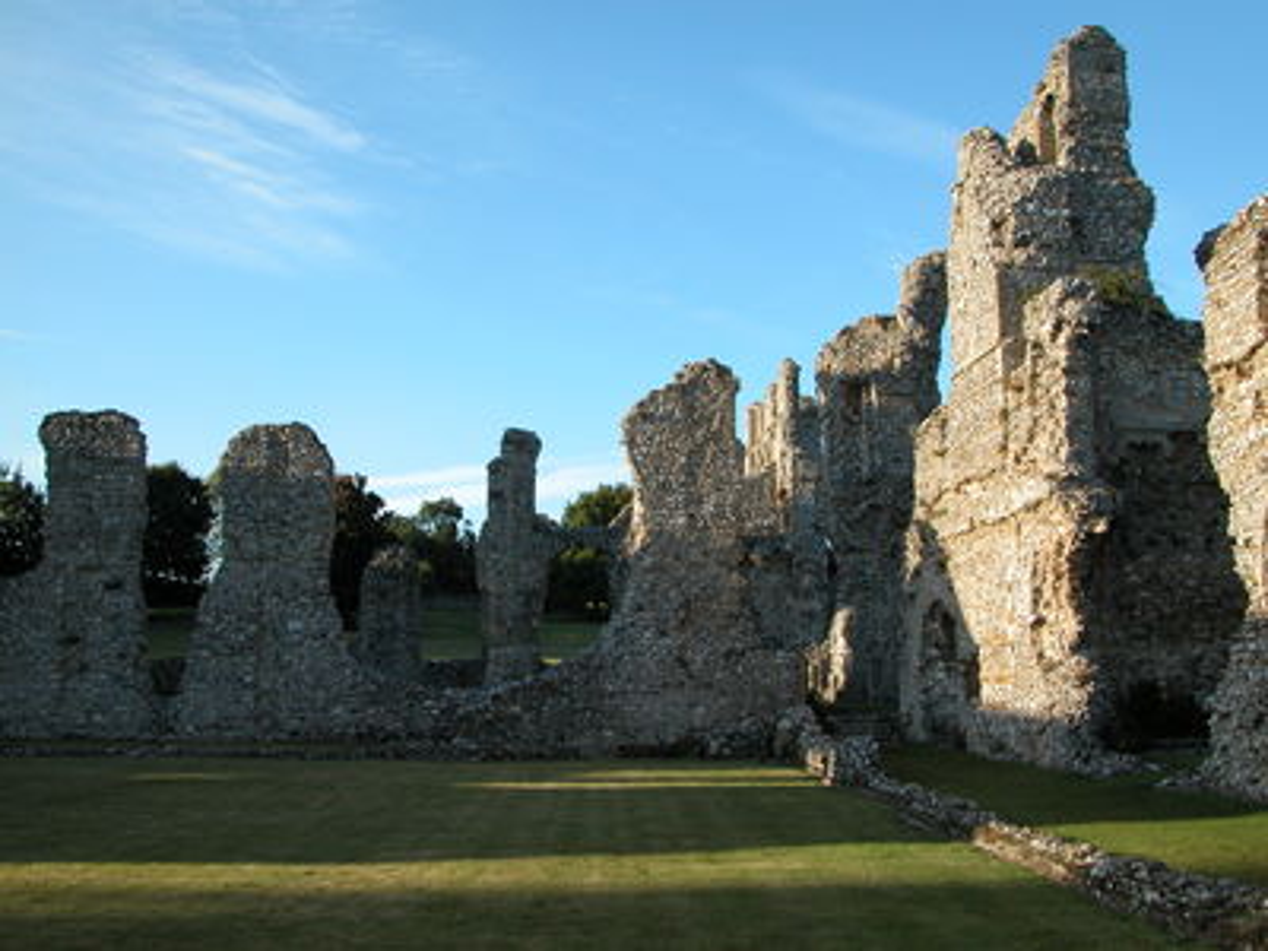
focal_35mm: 35
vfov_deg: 40.7
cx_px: 634
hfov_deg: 52.6
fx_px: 1282
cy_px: 476
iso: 100
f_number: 5
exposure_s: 1/236
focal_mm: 8.9
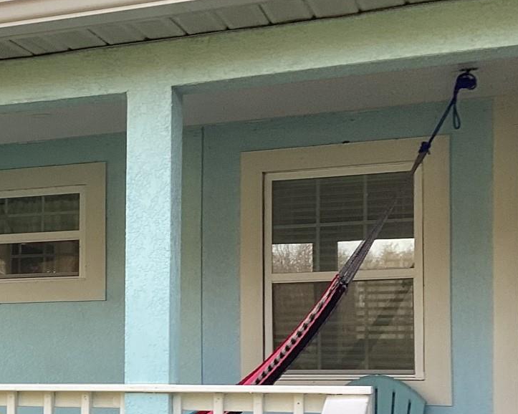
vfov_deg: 22.5
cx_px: 67
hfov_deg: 27.4
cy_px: 329
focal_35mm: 67
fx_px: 1027
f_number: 2.4
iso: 40
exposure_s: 1/120
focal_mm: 3.3
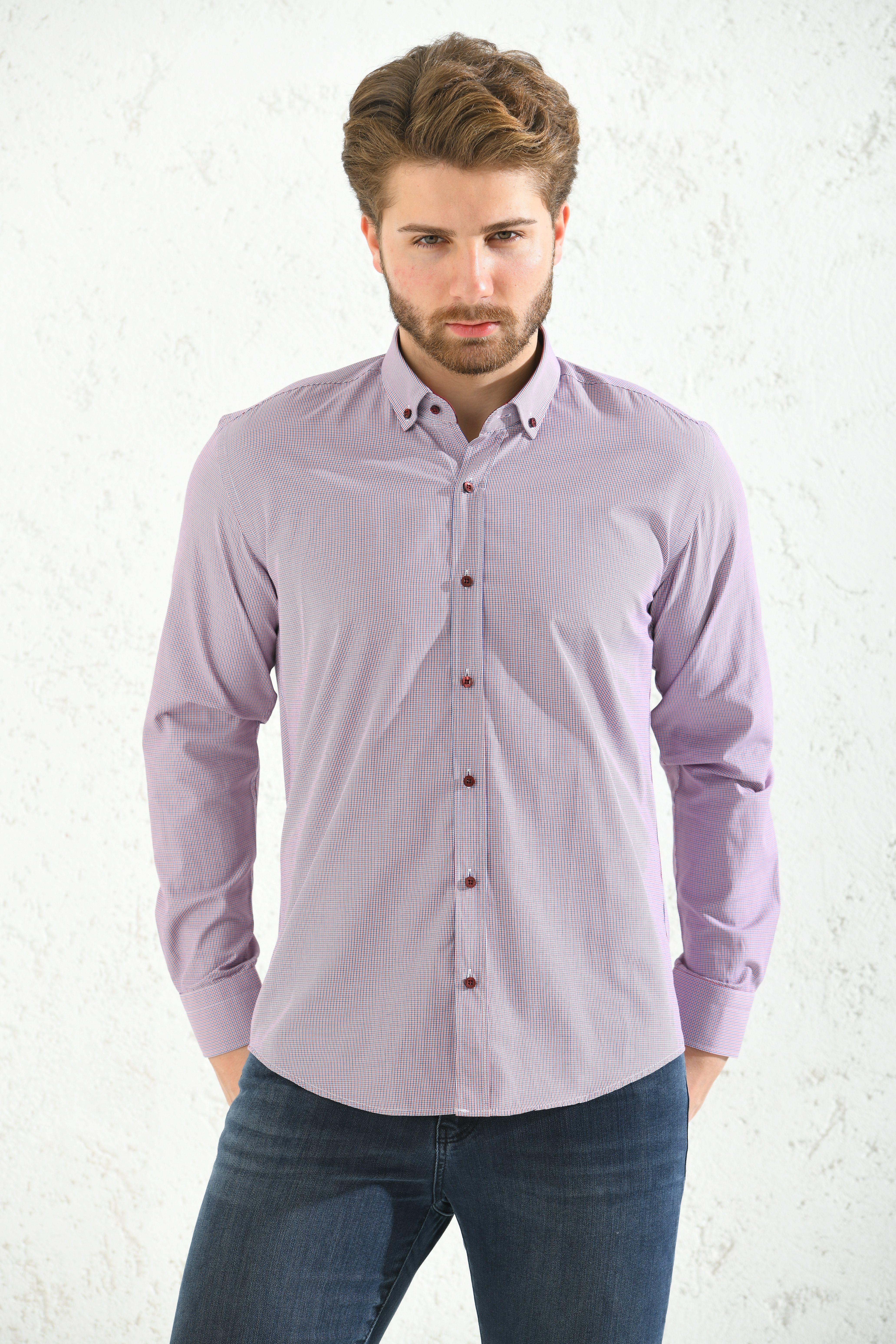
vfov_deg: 12.5
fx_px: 6160
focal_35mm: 165
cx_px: 448
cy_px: 672
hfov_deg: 8.3
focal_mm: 165
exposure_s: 1/160
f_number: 6.3
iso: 125
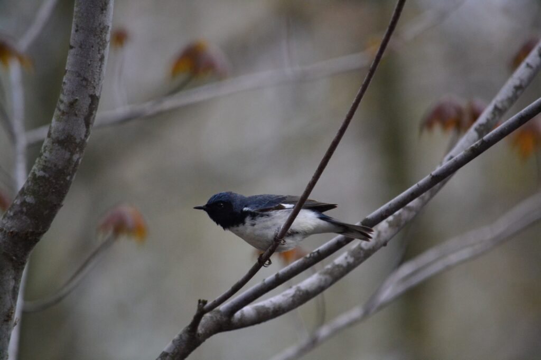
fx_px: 6760
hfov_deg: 4.6
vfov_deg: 3.1
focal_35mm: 450
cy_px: 180
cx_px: 270
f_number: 5.6
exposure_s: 1/2000
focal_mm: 300
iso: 1600
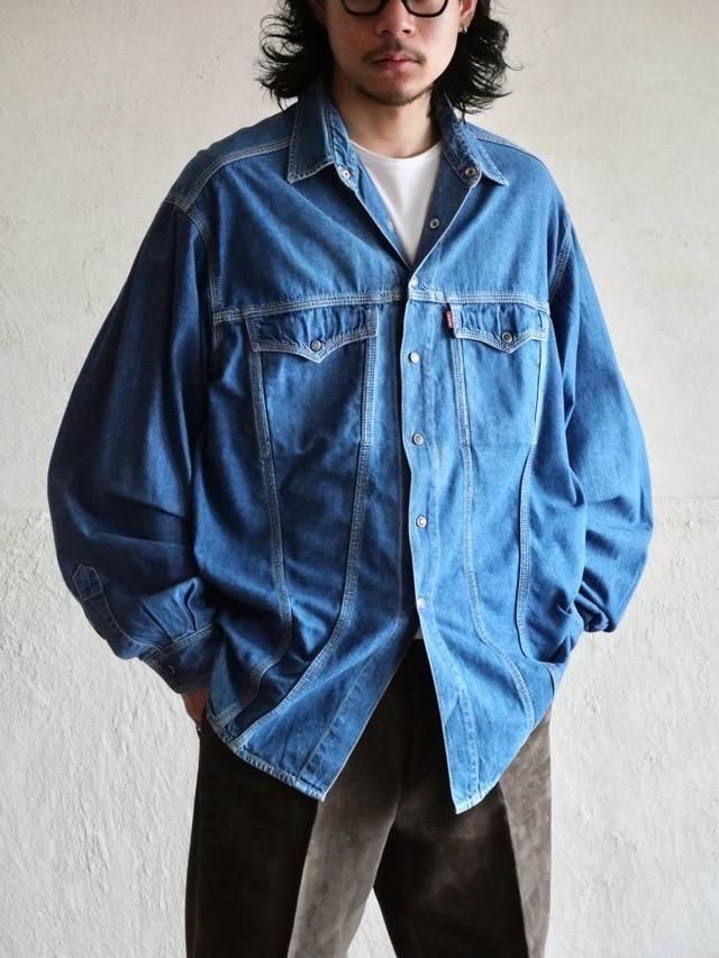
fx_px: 3101
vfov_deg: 17.6
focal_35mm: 112
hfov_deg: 13.2
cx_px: 360
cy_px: 479
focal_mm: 56
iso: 2500
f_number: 4
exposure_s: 1/125
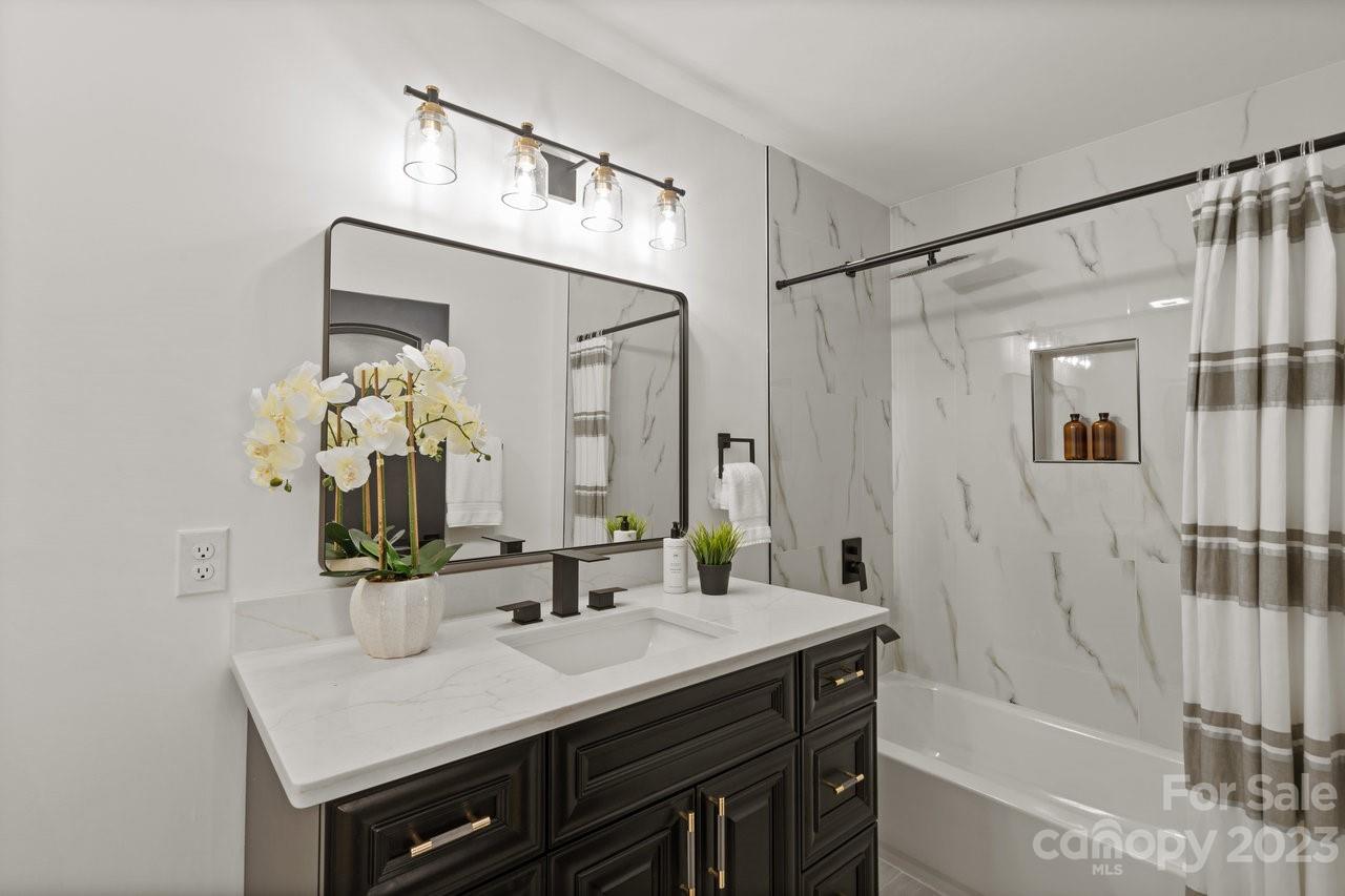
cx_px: 672
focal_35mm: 16
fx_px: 598
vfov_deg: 73.7
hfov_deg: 96.7
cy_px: 448
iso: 100
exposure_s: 1/2
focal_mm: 16
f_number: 11
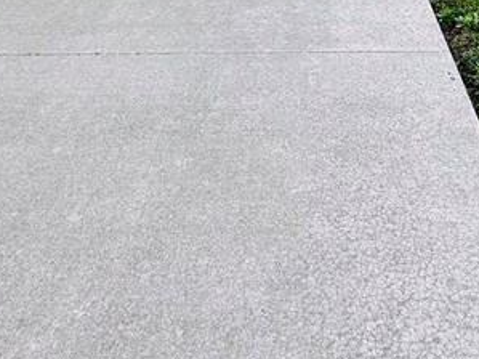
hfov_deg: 39.0
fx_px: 664
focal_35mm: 48
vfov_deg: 23.4
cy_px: -199
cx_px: 336
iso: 40
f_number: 2.2
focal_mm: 2.22
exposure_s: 1/424
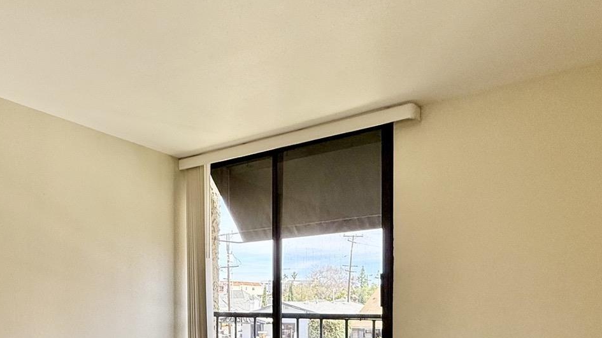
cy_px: 304
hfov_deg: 61.6
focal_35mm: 31
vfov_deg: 35.5
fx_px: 495
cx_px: 218
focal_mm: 2.22
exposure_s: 1/126
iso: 64
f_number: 2.2
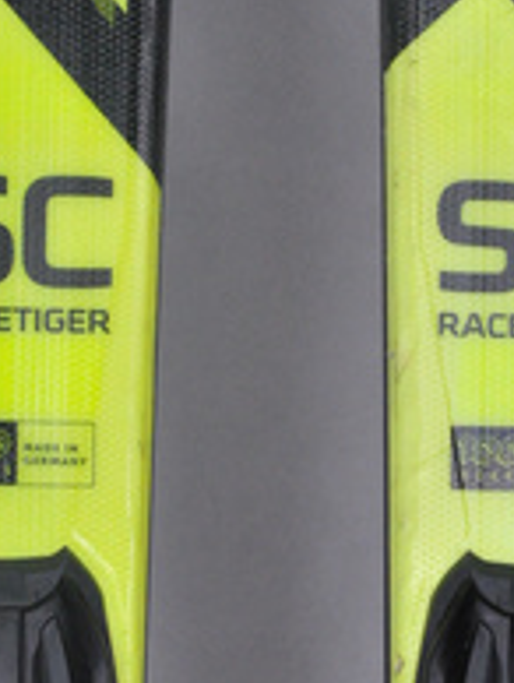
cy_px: 380
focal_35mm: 350
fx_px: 6916
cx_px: 273
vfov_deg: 5.7
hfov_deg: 4.3
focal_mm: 105
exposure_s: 1/125
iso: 3200
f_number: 9.5
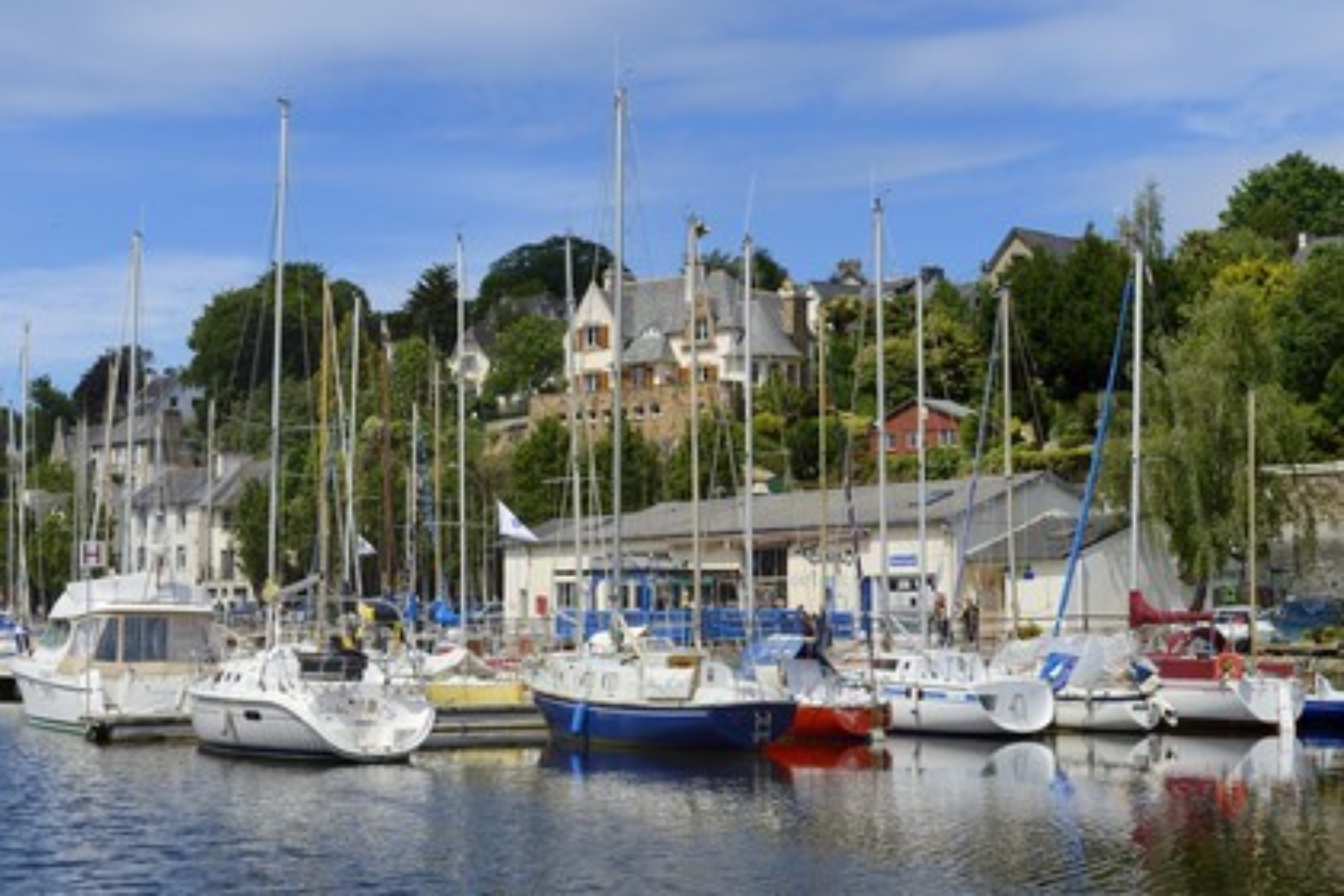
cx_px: 672
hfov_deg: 34.5
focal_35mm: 58
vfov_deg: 23.4
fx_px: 2165
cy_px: 448
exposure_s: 1/250
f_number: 14
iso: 200
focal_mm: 58
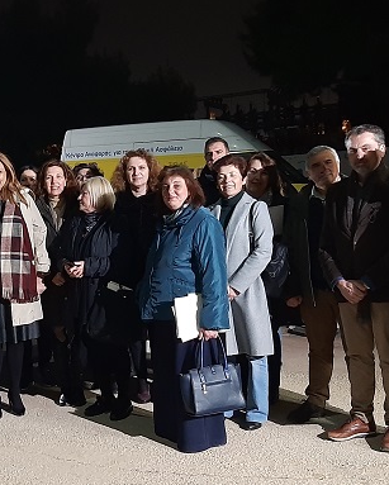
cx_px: 27
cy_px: 313
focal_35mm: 55
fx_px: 791
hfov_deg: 26.6
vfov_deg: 33.9
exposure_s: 1/25
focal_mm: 3.93
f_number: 1.7
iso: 320
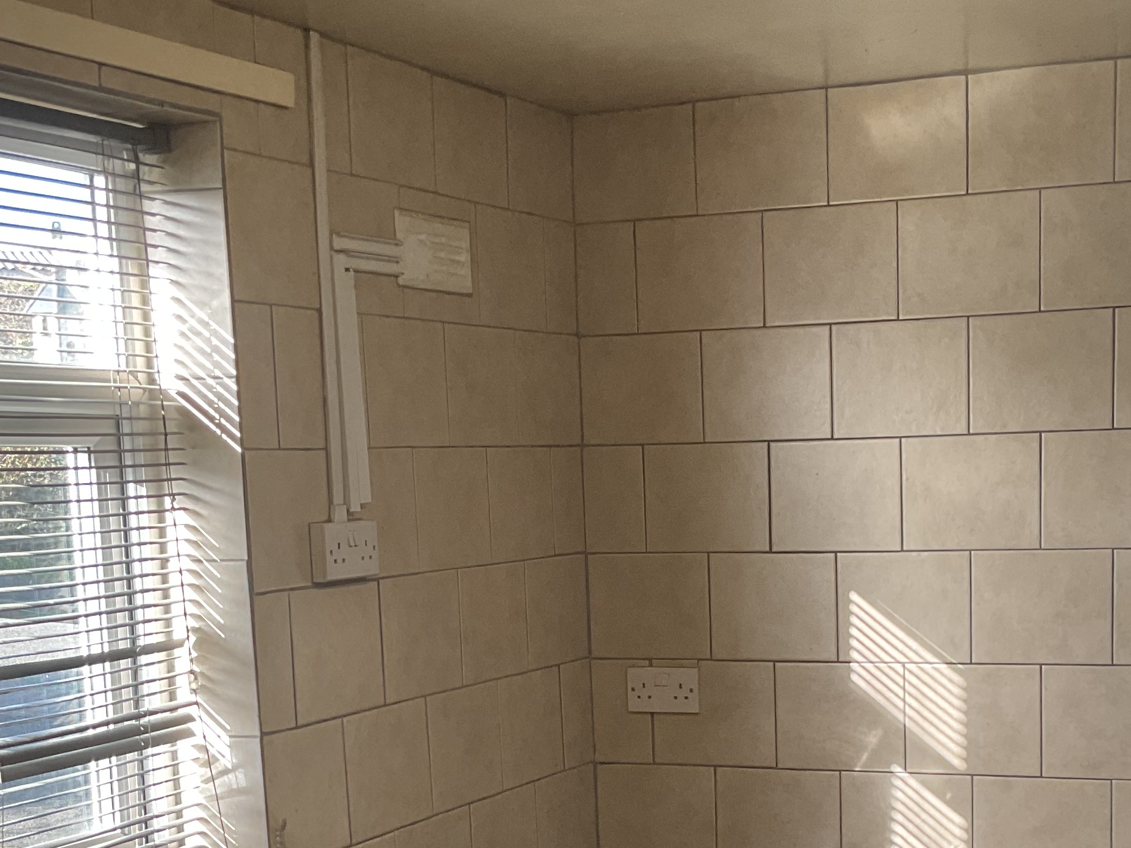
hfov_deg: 30.5
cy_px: 777
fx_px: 2058
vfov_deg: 22.7
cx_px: 736
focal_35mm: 63
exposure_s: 1/100
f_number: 1.8
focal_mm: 3
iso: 50
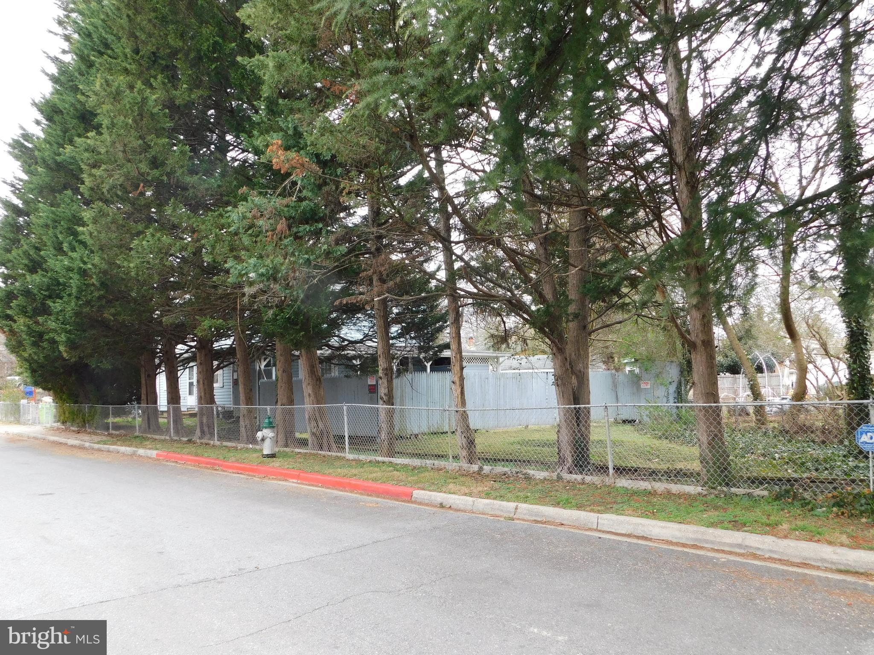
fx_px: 707
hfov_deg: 63.4
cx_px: 437
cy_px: 328
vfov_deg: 49.7
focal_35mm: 28
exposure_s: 1/80
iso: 125
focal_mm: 4.9
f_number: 3.2
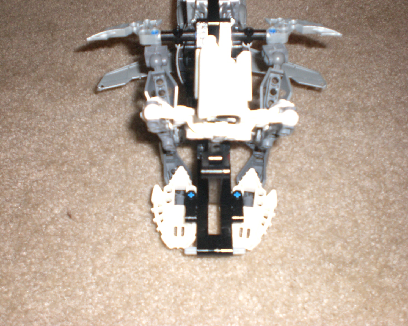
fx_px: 483
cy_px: 163
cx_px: 201
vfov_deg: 37.3
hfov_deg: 45.8
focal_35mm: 40
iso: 200
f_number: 3.1
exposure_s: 1/60
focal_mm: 6.3
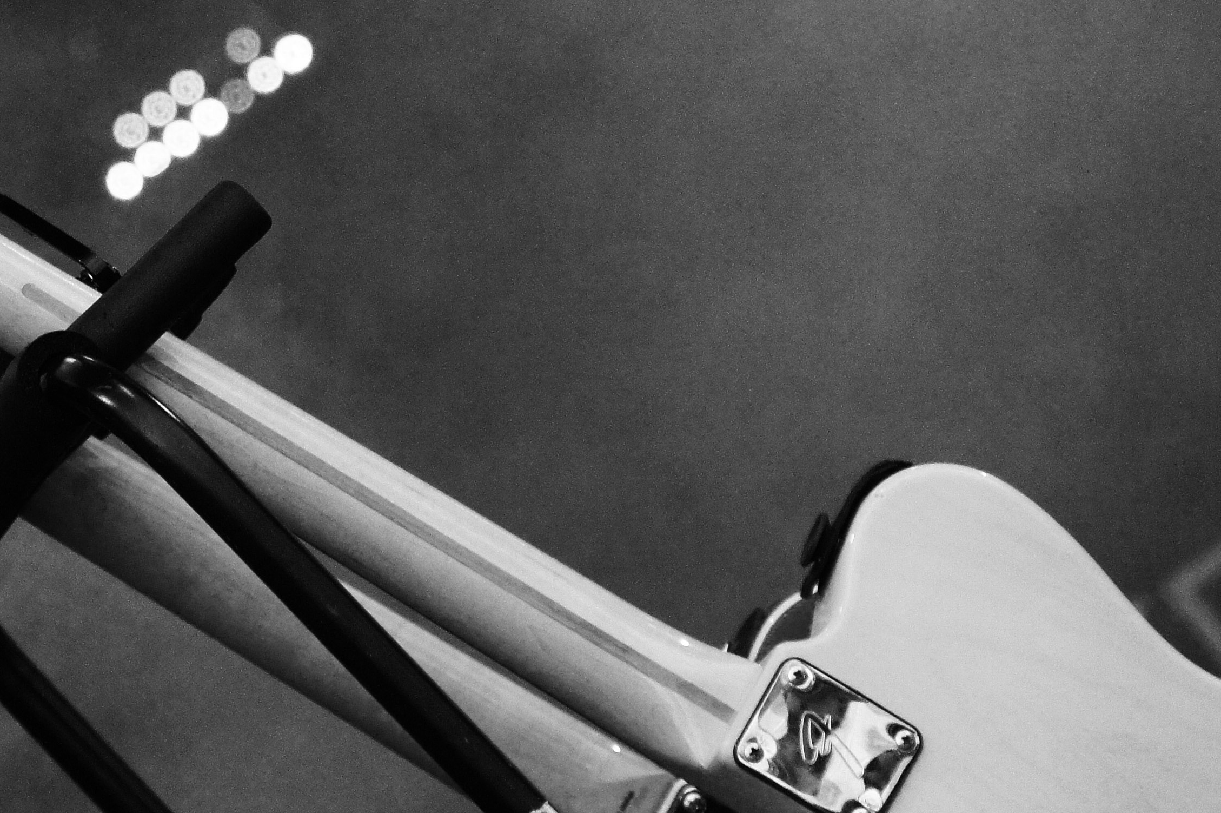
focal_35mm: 610
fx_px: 20678
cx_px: 118
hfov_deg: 3.4
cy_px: 197
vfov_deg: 2.3
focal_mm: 200
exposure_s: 1/320
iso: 1600
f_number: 6.3
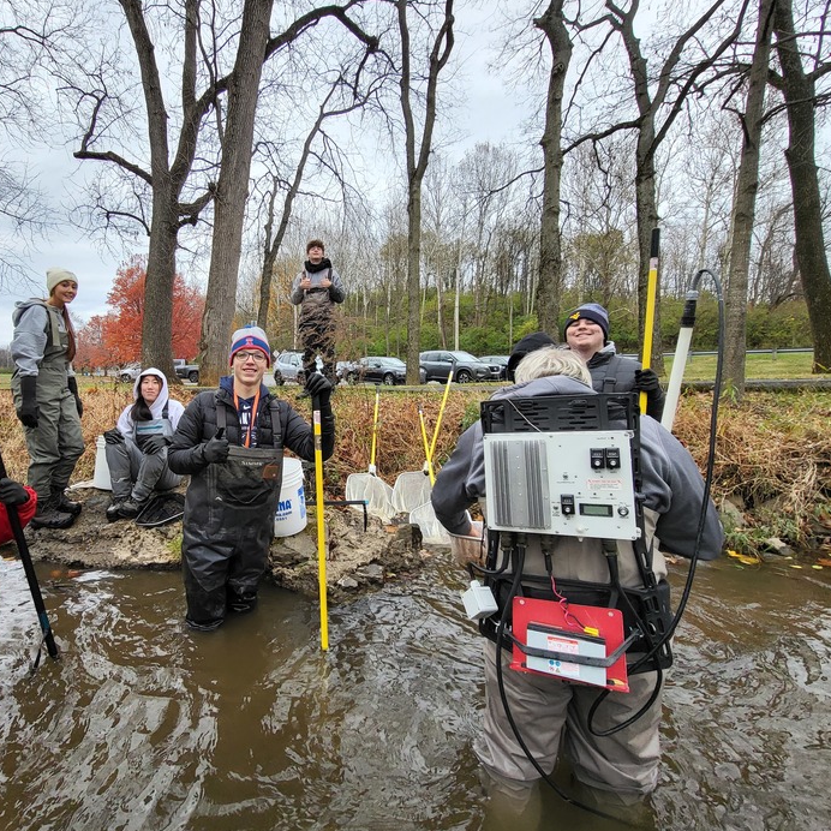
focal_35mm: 17
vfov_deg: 83.9
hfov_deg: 81.7
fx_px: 462
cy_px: 397
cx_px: 292
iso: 64
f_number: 2.2
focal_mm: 1.74
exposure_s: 1/120
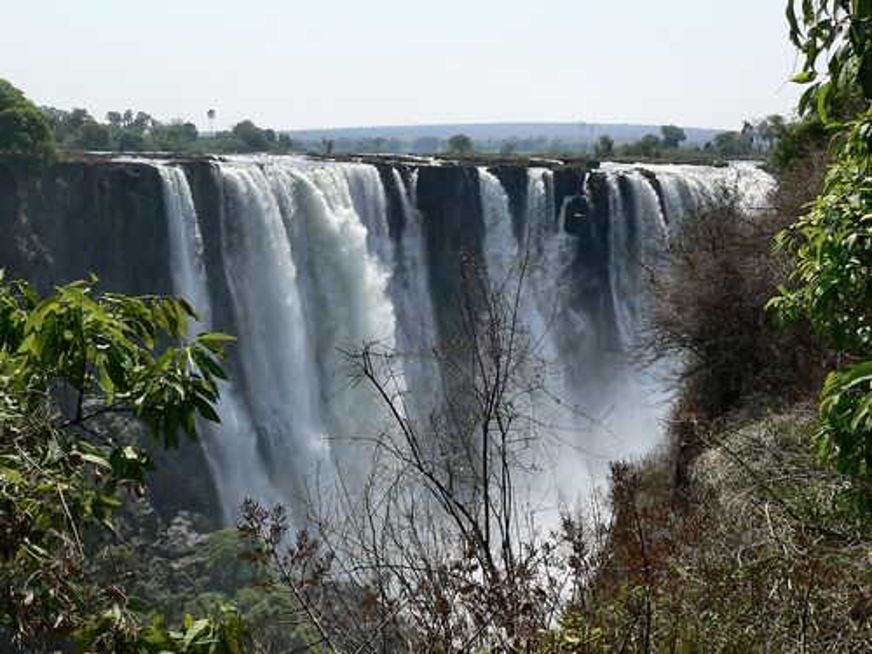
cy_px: 327
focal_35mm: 49
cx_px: 436
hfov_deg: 38.9
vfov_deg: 29.7
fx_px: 1234
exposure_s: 1/500
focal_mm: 8.1
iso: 80
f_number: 5.2
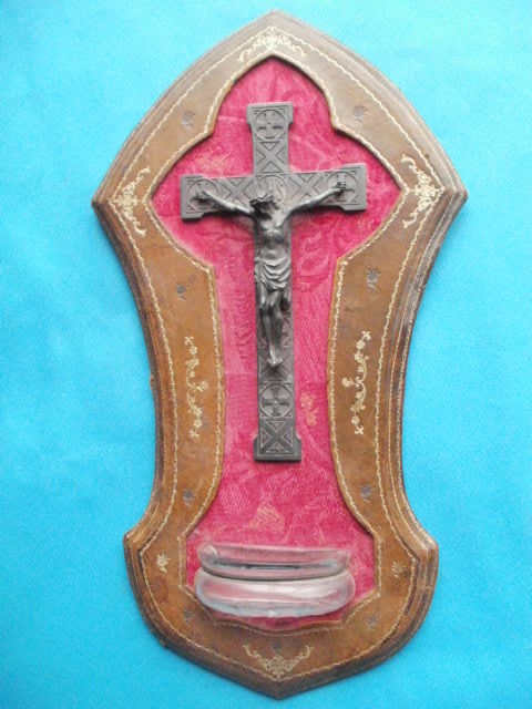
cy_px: 354
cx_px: 266
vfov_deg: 51.4
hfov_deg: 39.7
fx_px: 738
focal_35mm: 36
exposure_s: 1/40
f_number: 3.5
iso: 800
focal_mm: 6.3
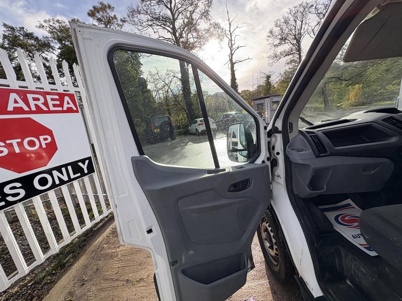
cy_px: 150
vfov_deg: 85.7
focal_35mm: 14
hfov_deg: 102.1
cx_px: 201
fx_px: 163
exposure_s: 1/464
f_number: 2.2
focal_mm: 2.22
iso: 40
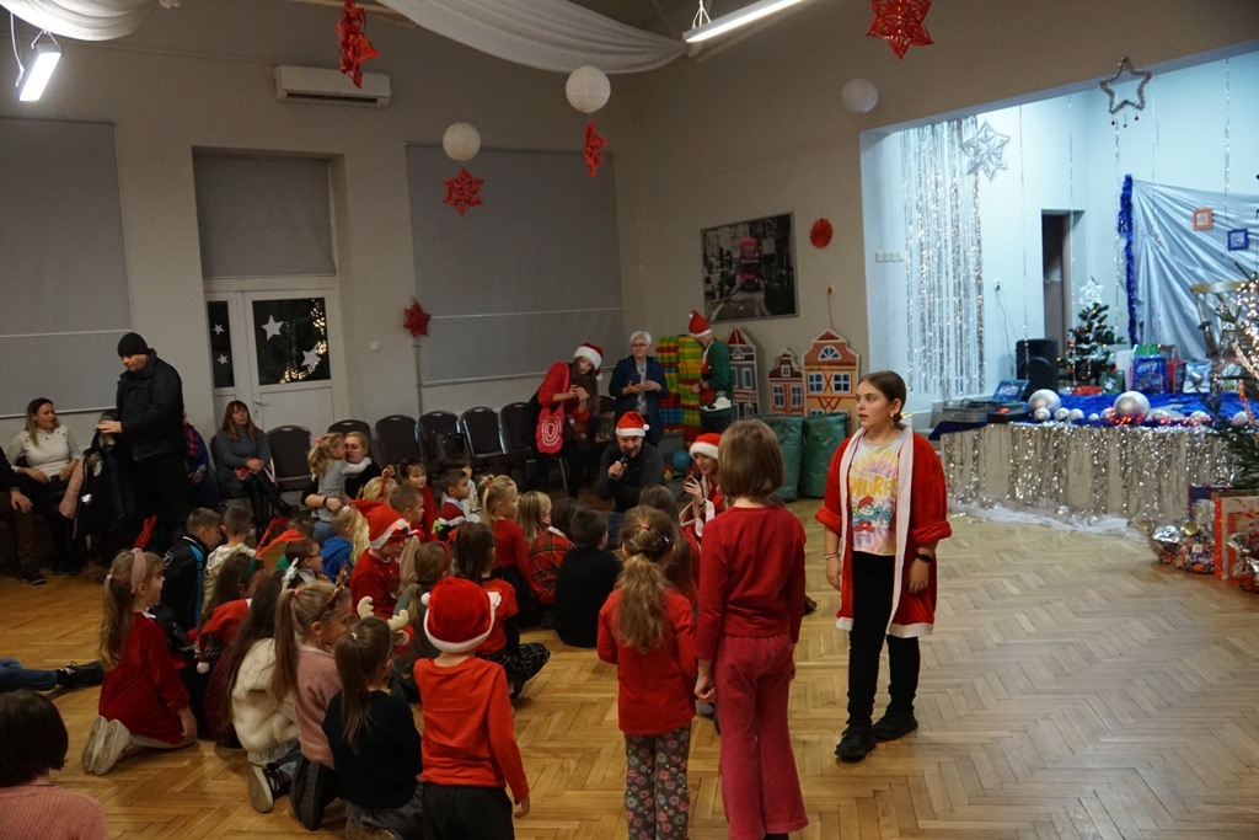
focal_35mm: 30
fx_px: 1049
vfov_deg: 43.6
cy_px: 420
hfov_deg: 61.9
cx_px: 630
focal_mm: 20
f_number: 2.8
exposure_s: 1/160
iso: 3200
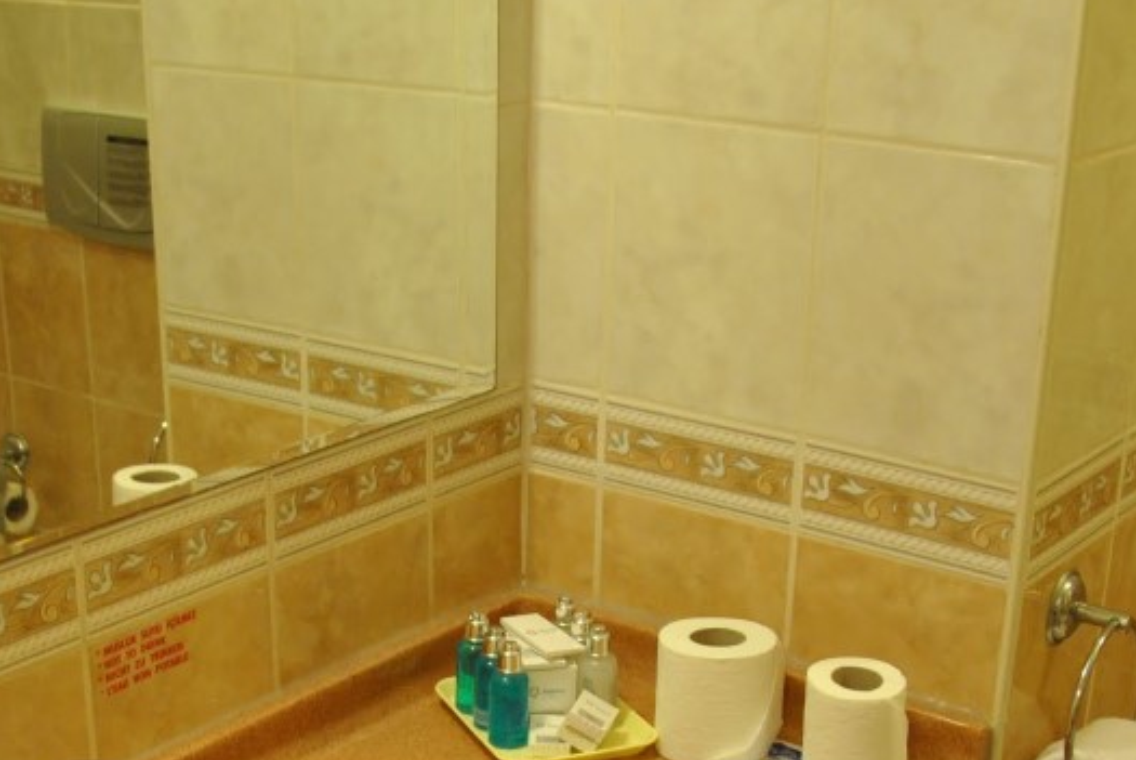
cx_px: 442
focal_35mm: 59
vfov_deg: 22.4
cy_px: 710
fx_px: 1863
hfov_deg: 33.8
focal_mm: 18
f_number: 3.5
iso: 400
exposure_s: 1/13
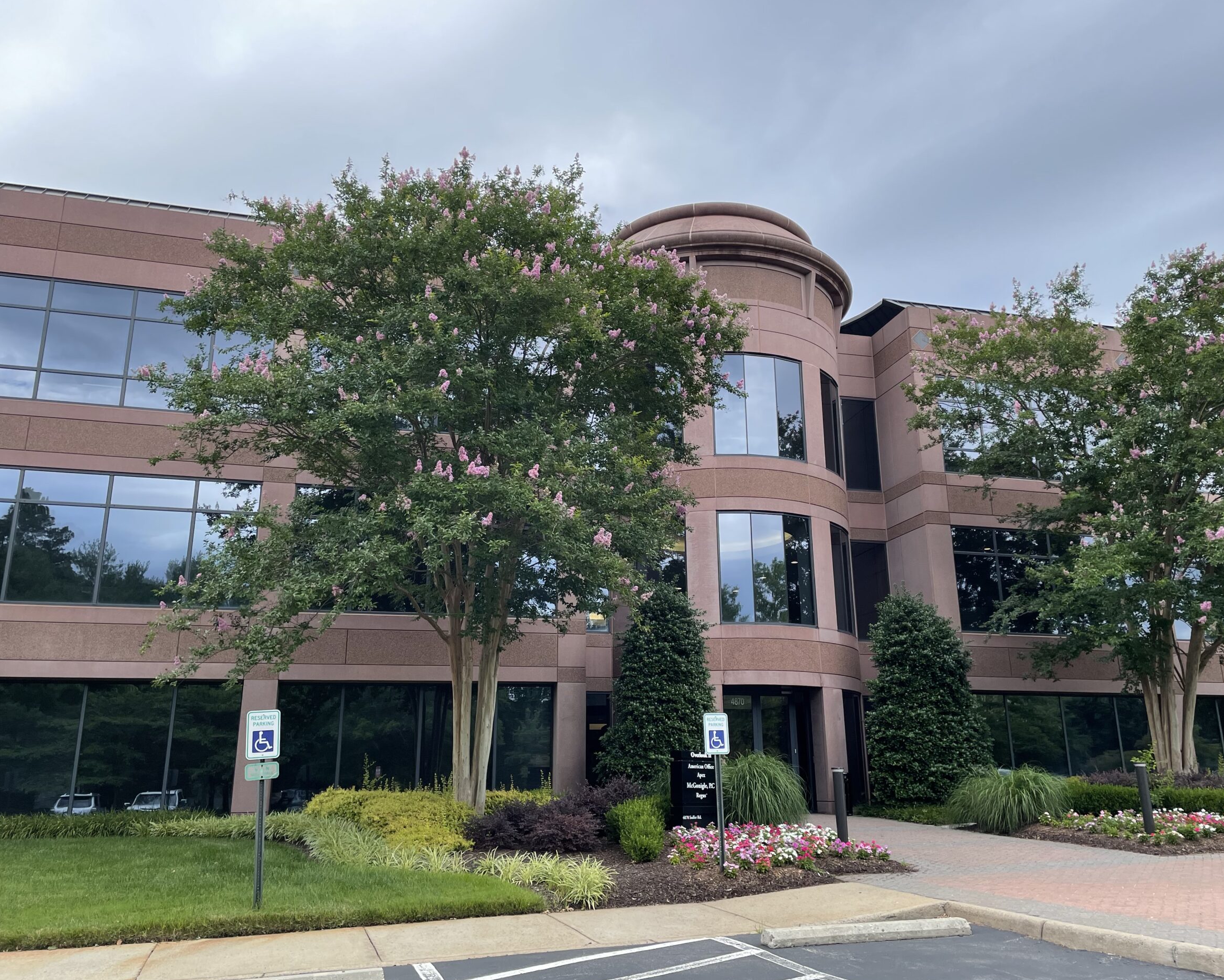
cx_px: 648
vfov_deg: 51.5
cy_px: 495
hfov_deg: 62.2
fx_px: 1014
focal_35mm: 28
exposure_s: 1/1642
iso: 32
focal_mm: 4.2
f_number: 1.6
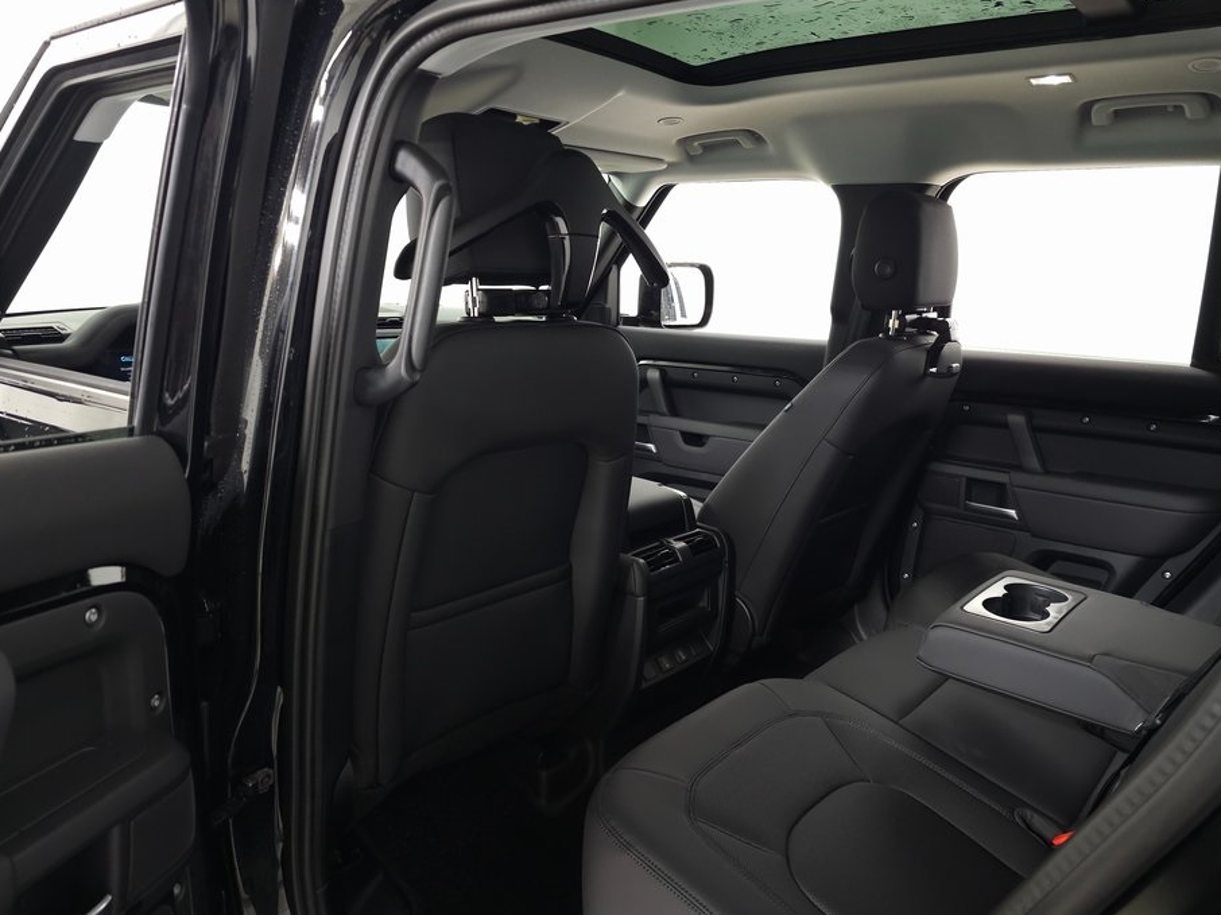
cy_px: 503
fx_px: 917
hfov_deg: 67.3
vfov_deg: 53.0
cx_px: 644
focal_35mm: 26
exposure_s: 1/60
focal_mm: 6.3
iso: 320
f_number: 1.7
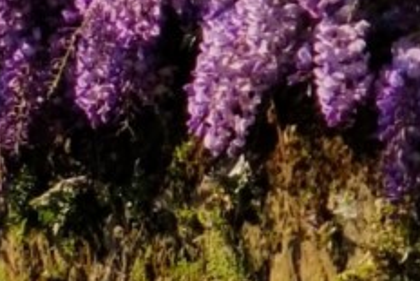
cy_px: 194
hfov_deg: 5.9
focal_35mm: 336
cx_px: -637
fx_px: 3922
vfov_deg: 4.1
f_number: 2.4
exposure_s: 1/1613
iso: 25
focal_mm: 6
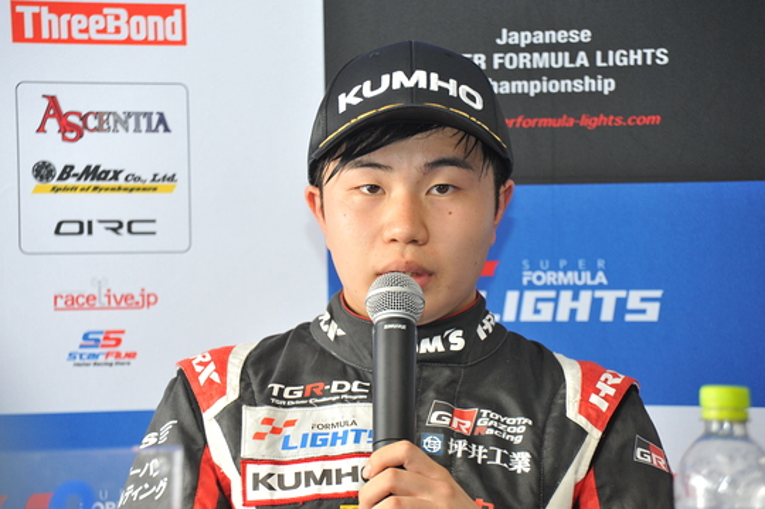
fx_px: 3609
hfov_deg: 12.1
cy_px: 254
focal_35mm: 170
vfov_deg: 8.1
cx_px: 382
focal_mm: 170
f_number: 6.7
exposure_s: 1/250
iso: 1600
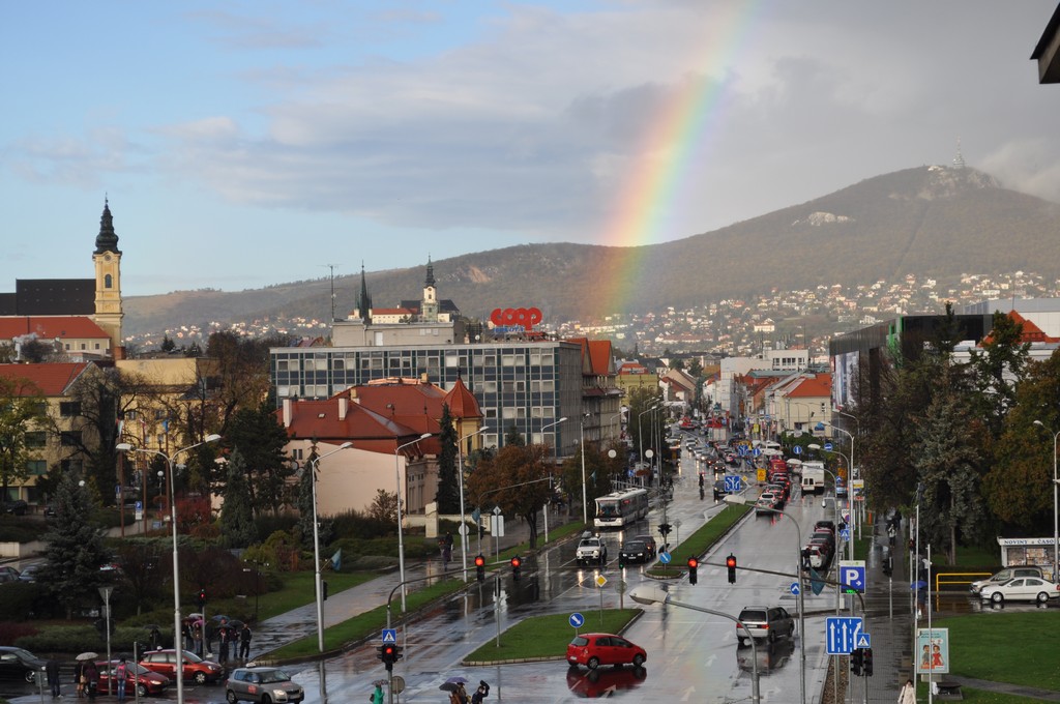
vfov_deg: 16.5
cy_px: 352
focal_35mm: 82
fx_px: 2426
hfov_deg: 24.6
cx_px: 530
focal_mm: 55
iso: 200
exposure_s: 1/250
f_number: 8
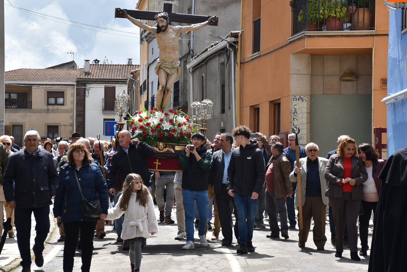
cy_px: 119
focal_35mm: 112
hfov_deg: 18.2
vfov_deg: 12.2
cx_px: 194
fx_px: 1267
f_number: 5
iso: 100
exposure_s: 1/400
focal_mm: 66
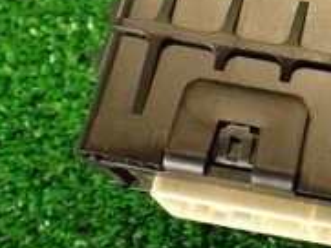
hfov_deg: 17.3
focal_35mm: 106
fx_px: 1014
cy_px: -26
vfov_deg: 13.7
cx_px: 443
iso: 200
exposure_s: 1/30
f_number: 2.4
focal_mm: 5.79
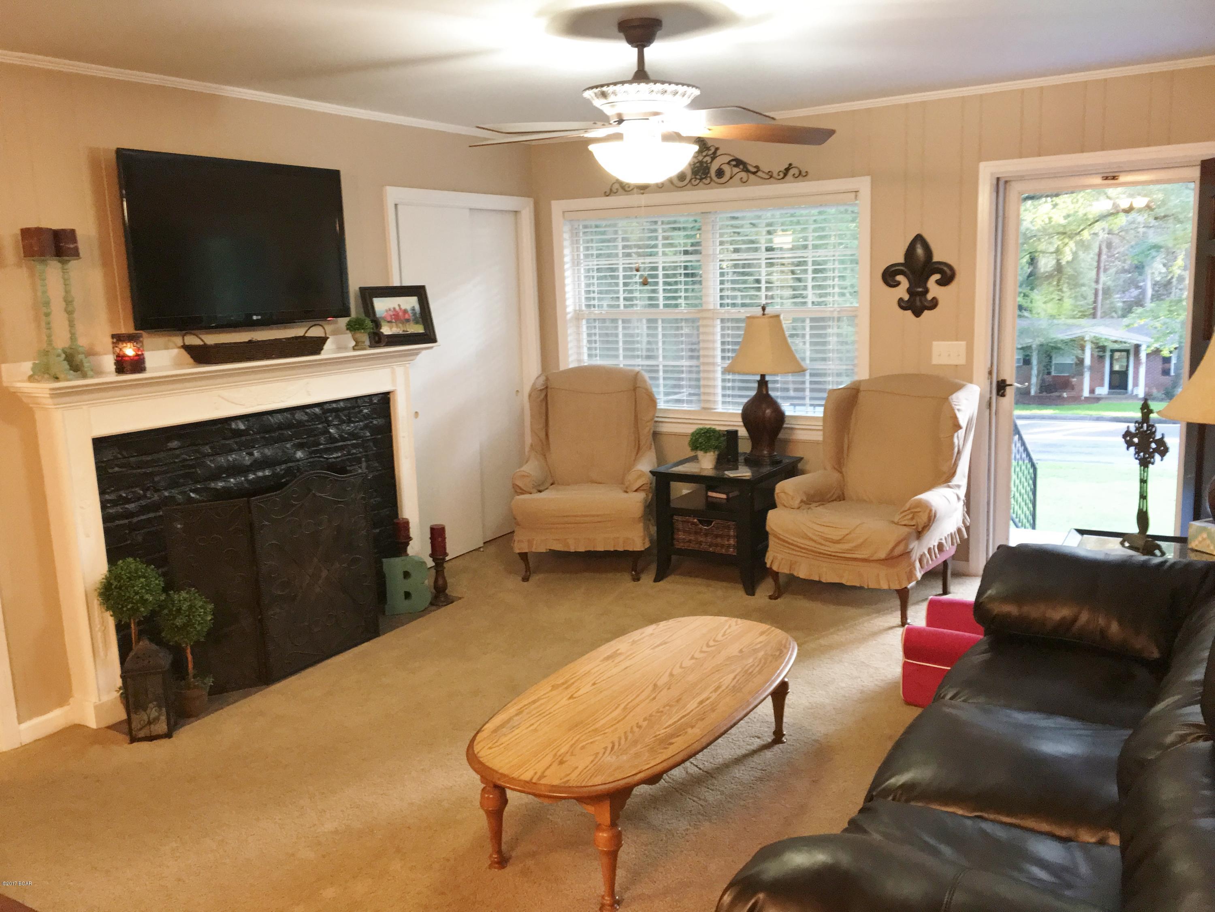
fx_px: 1018
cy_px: 456
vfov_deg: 48.2
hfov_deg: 61.7
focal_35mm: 29
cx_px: 608
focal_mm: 4.15
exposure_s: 1/20
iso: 200
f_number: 2.2
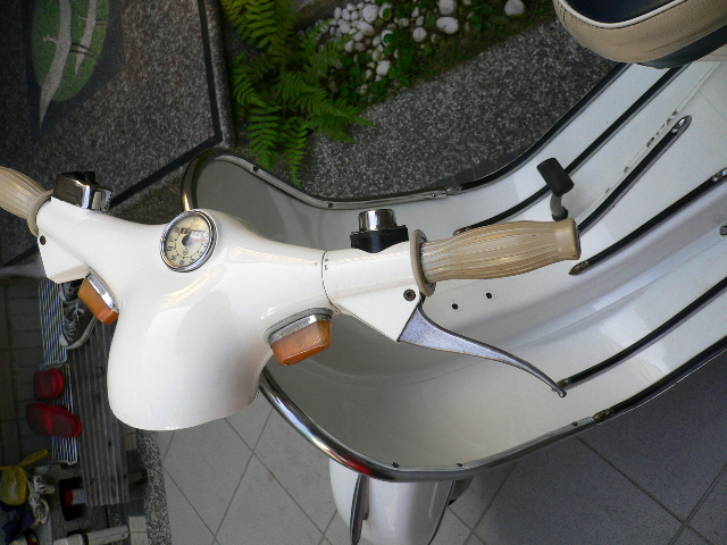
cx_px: 364
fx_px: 735
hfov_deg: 52.6
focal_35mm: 35
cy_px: 272
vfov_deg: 40.7
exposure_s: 1/320
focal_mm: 5.8
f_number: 2.8
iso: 80
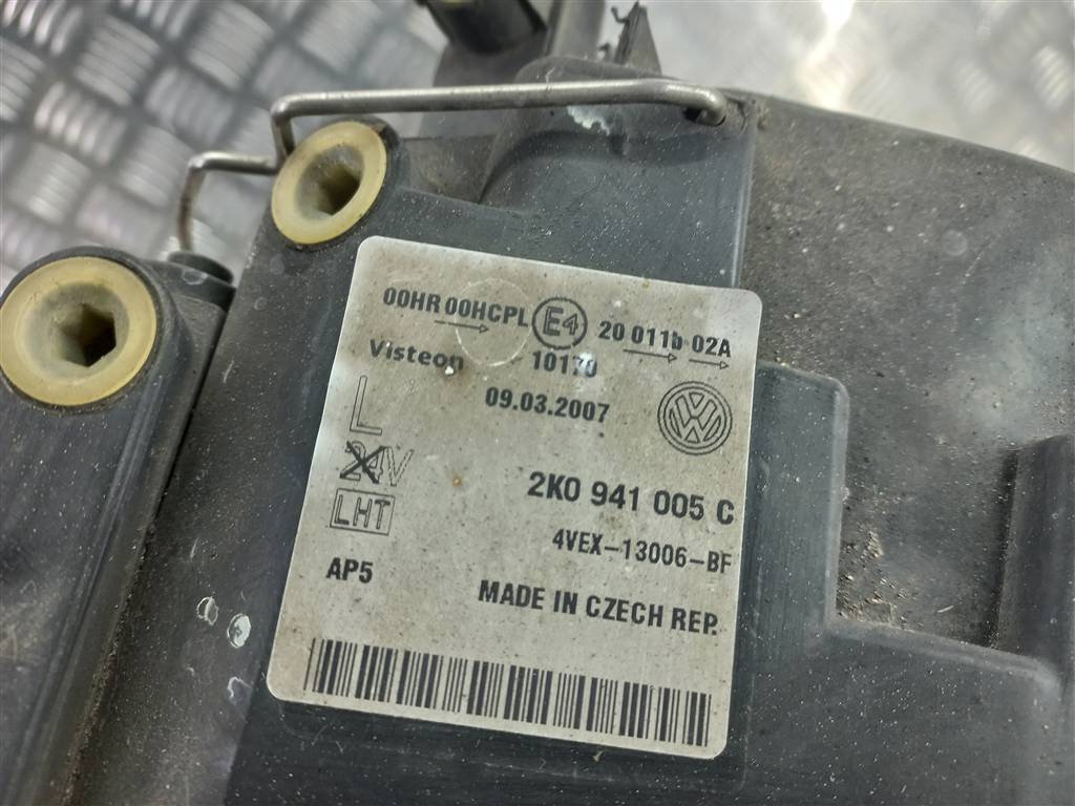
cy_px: 403
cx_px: 538
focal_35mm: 25
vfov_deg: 54.9
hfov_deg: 69.4
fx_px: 776
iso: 100
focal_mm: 4.6
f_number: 1.8
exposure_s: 1/50
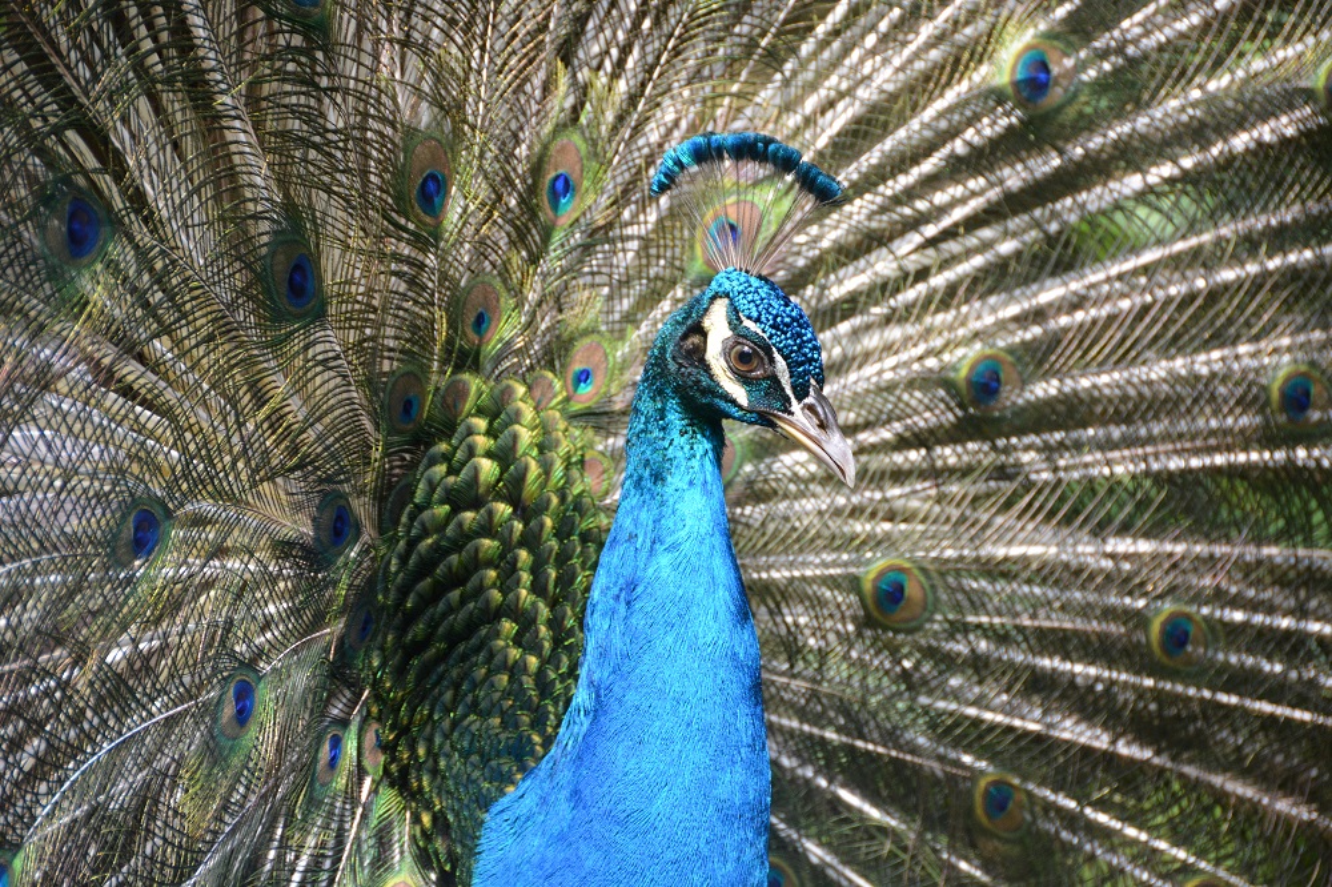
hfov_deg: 9.2
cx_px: 666
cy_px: 444
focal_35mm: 225
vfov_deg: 6.1
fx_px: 8322
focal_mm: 150
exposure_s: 1/400
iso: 1600
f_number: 5.6
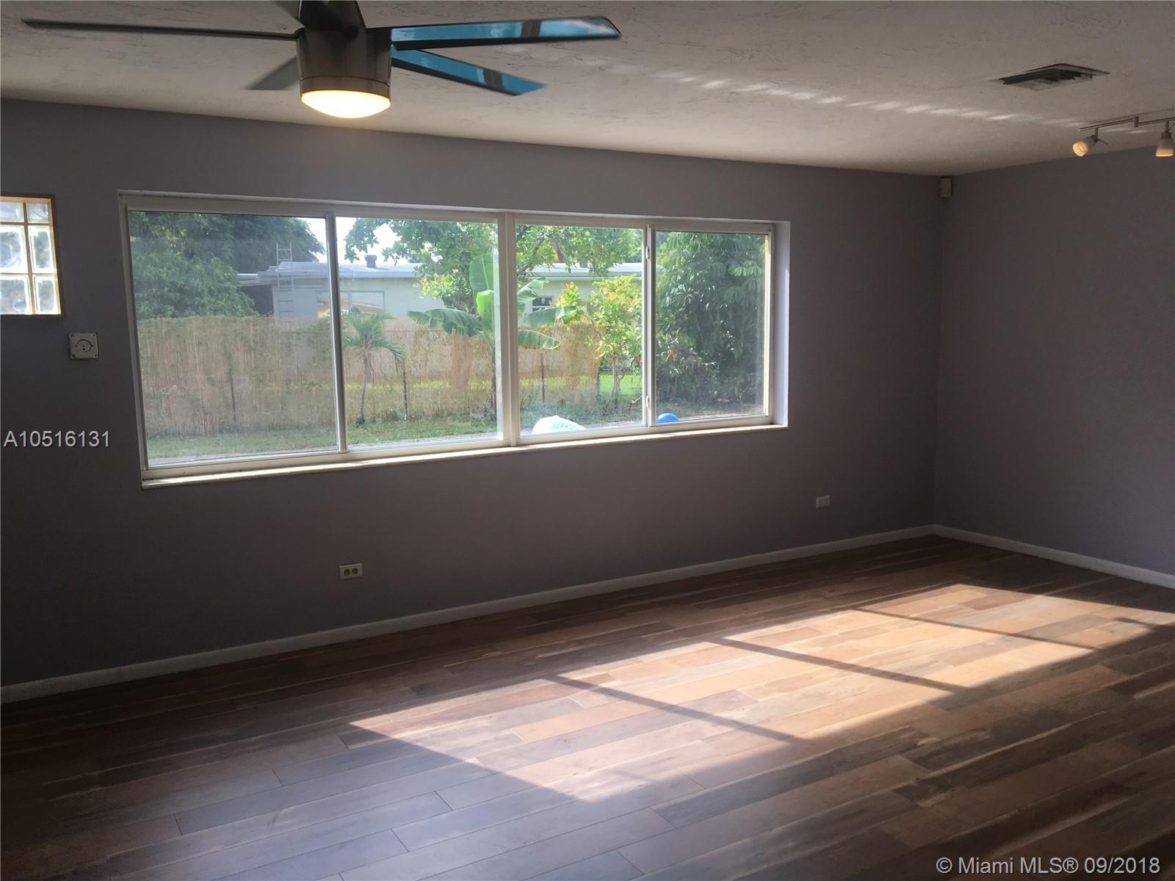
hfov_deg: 61.7
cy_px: 440
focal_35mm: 29
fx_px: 984
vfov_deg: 48.2
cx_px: 588
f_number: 2.2
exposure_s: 1/323
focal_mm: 4.15
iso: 25
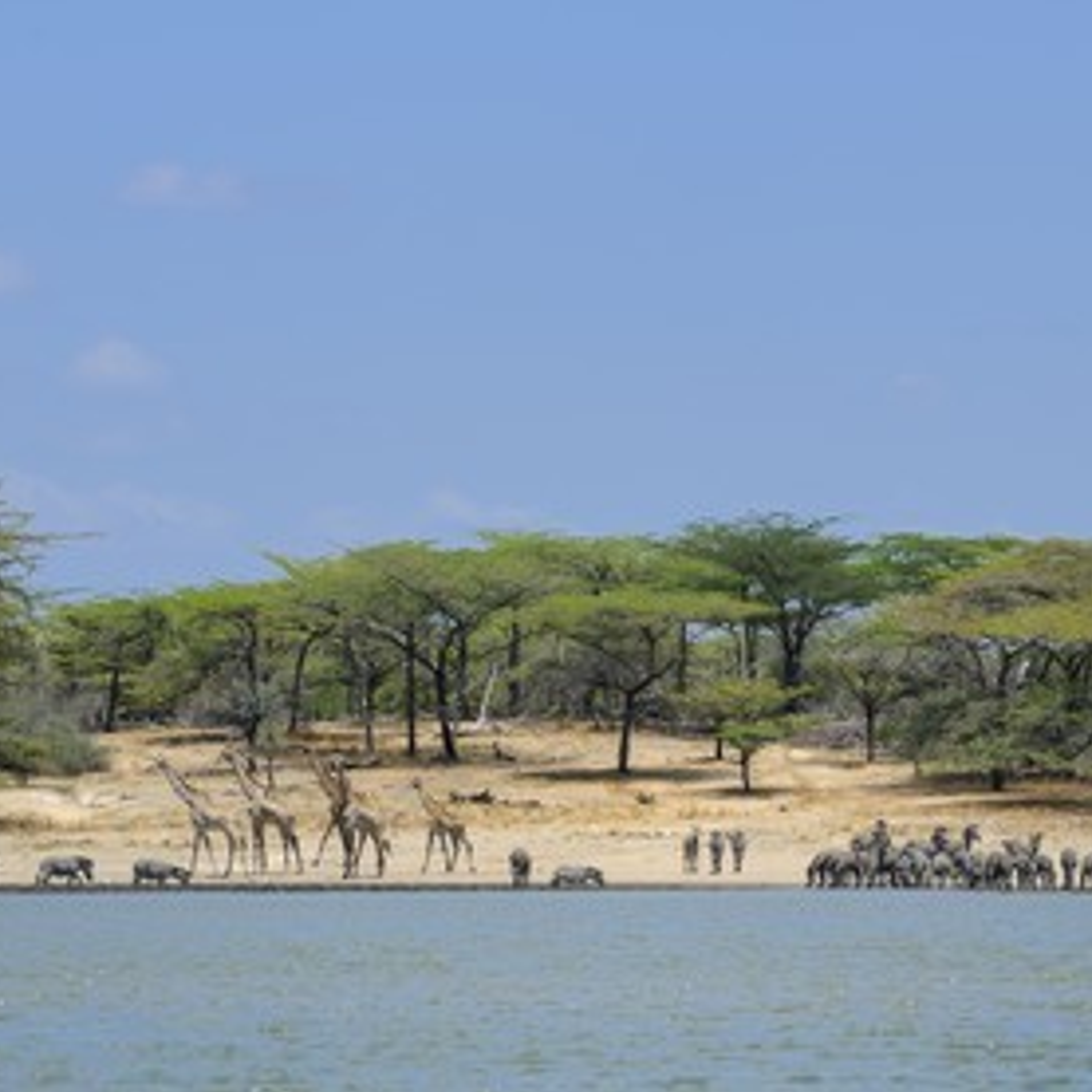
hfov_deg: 6.8
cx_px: 672
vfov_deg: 6.8
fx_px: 9172
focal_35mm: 257
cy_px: 548
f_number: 9
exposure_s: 1/400
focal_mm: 200
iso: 200
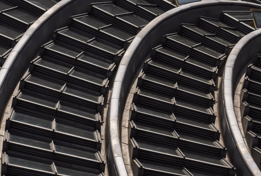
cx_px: 386
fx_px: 2989
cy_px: -164
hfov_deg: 5.0
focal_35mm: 411
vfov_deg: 3.3
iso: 200
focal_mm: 100
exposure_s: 1/250
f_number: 18
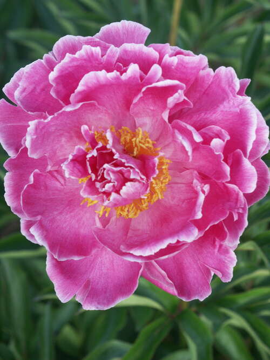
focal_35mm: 109
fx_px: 1134
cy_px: 180
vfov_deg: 18.0
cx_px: 135
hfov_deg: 13.6
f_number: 3.5
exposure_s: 1/250
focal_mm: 27.12
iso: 100
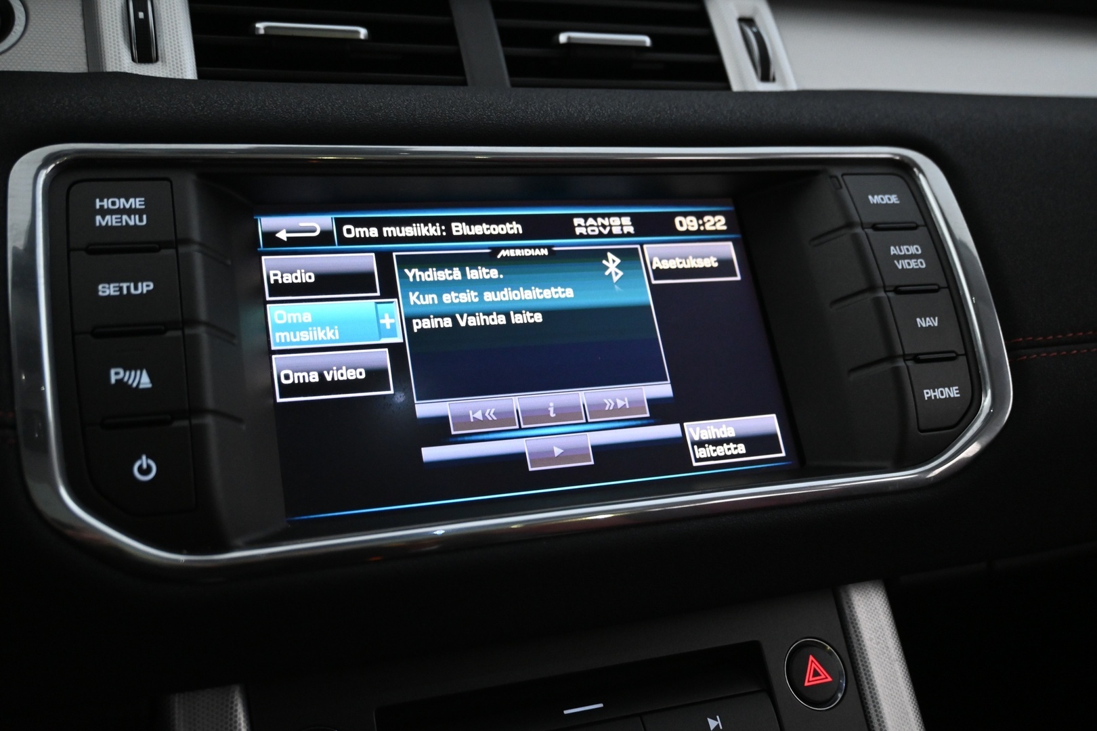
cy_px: 366
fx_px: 1028
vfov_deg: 39.1
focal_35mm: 34
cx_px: 548
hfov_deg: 56.1
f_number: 4
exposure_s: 1/40
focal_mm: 22.5
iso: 2200
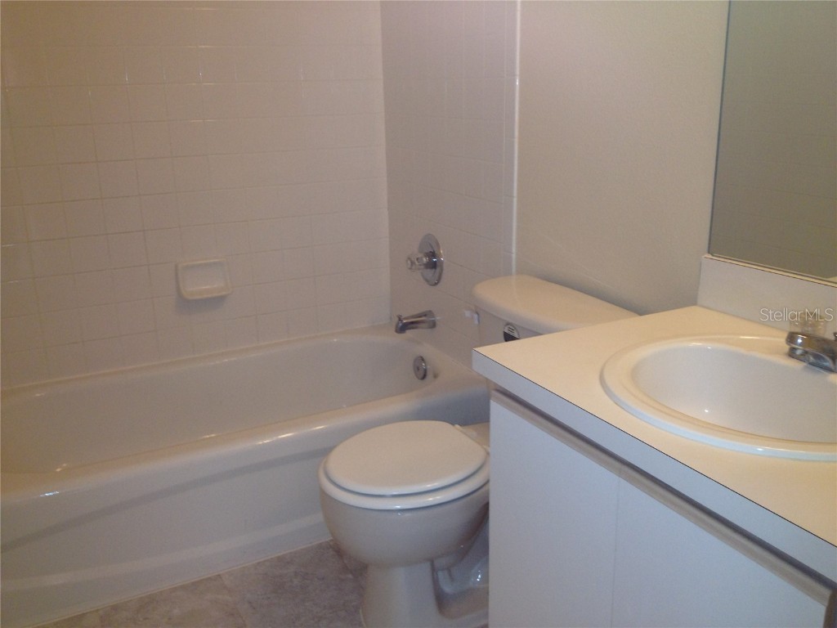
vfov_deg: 40.7
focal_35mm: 35
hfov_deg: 52.6
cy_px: 314
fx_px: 846
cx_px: 418
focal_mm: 4.28
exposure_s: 1/20
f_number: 2.4
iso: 100
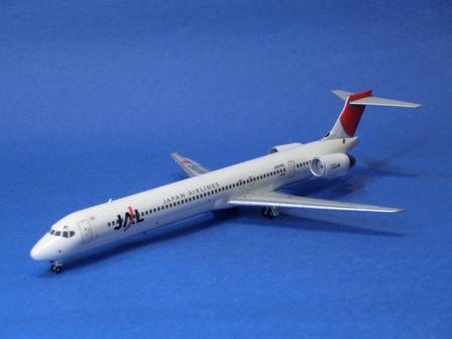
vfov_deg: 15.4
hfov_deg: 20.4
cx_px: 226
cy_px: 170
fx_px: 1254
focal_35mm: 96
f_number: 5.3
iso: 640
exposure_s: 1/60
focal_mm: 17.06
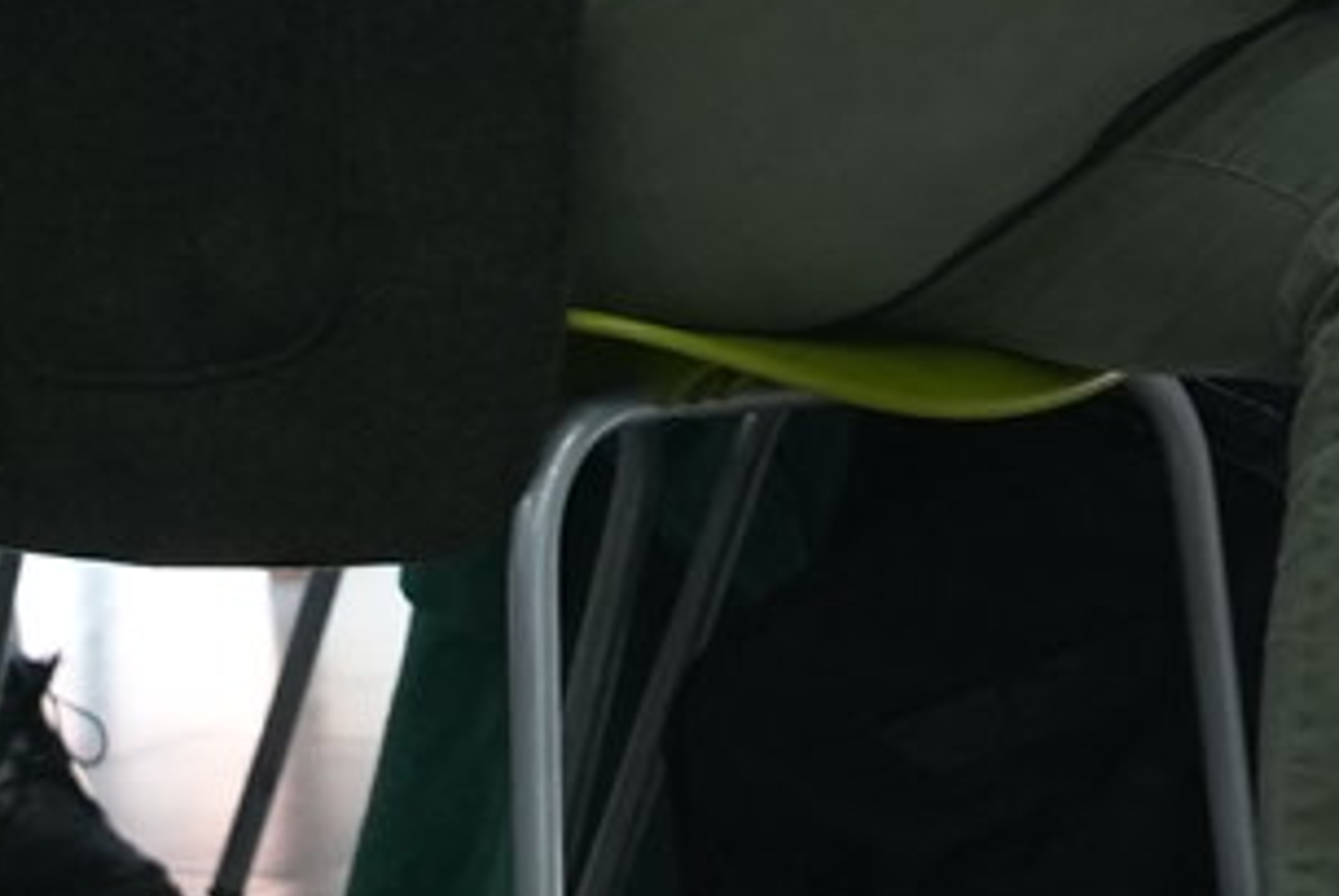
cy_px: -430
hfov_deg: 5.6
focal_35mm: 371
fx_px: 13812
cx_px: 742
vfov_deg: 3.7
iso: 2000
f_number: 4
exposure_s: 1/160
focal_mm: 70
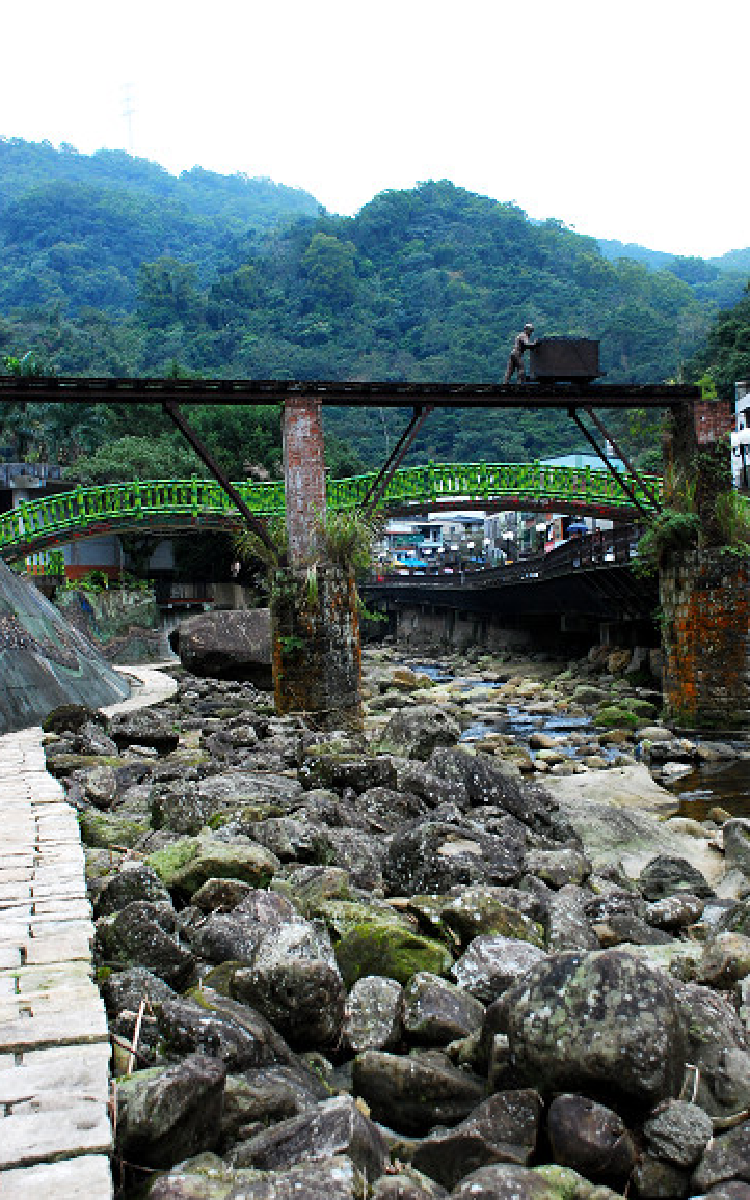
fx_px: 1407
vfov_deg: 46.2
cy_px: 600
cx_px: 393
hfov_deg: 29.8
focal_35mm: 43
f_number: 4
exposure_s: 1/640
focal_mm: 28
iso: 400
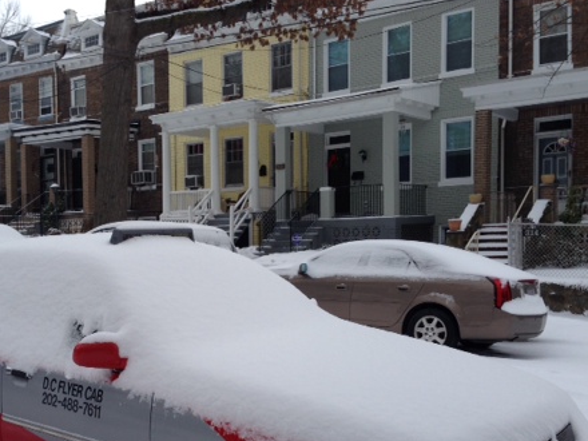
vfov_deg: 30.2
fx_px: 815
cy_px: 274
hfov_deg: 39.3
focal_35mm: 48
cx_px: 214
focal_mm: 4.12
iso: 50
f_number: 2.4
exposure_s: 1/1106
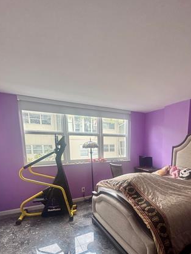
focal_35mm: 20
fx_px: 147
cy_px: 170
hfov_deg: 65.1
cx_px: 118
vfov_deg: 79.0
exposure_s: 1/99
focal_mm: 2.22
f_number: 2.2
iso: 320
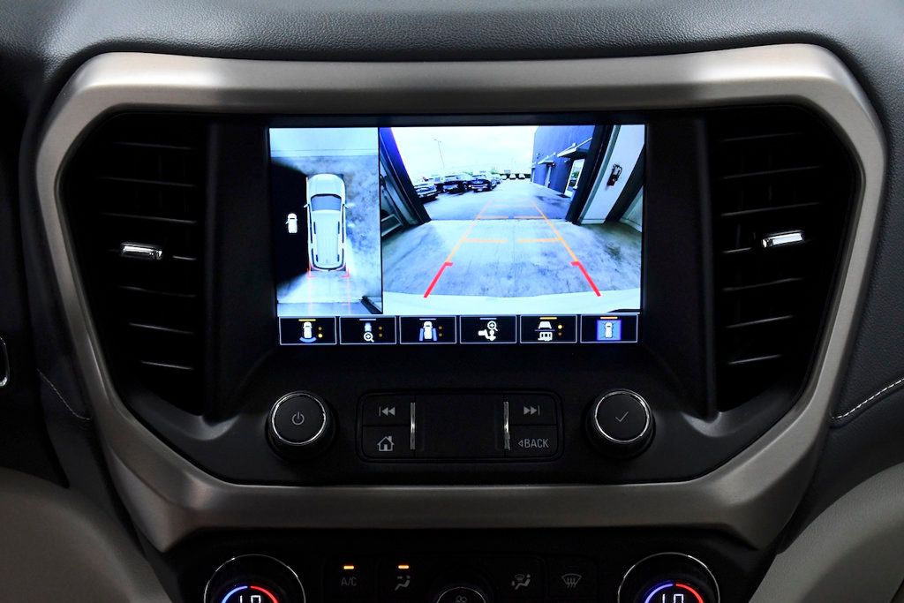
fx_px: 1281
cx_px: 452
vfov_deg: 26.5
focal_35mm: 51
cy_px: 302
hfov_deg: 38.9
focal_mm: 34
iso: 2500
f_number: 8
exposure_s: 1/250
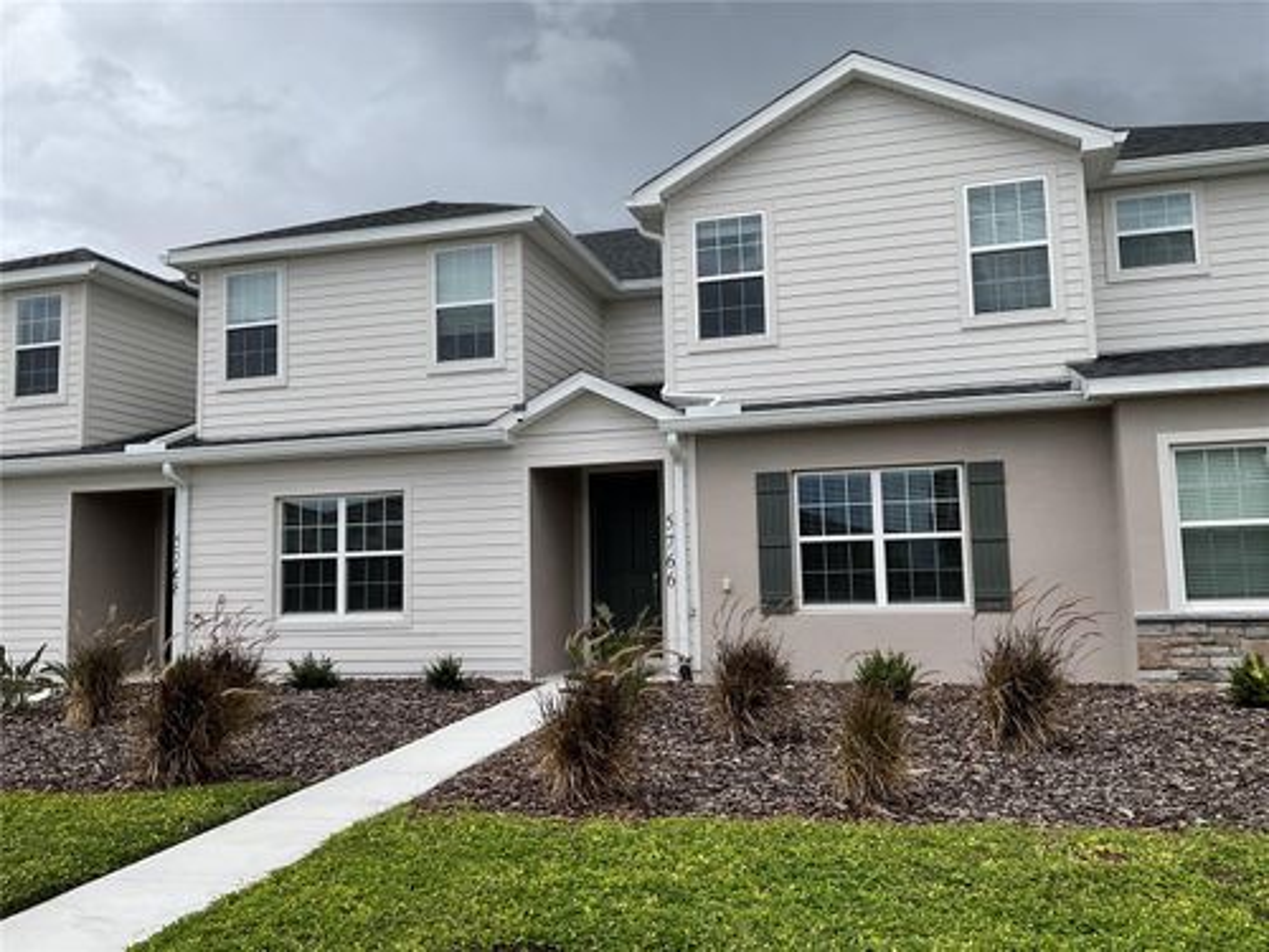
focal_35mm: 29
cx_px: 634
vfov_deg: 48.2
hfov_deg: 61.7
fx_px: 1063
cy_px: 476
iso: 16
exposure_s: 1/509
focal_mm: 3
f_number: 1.8
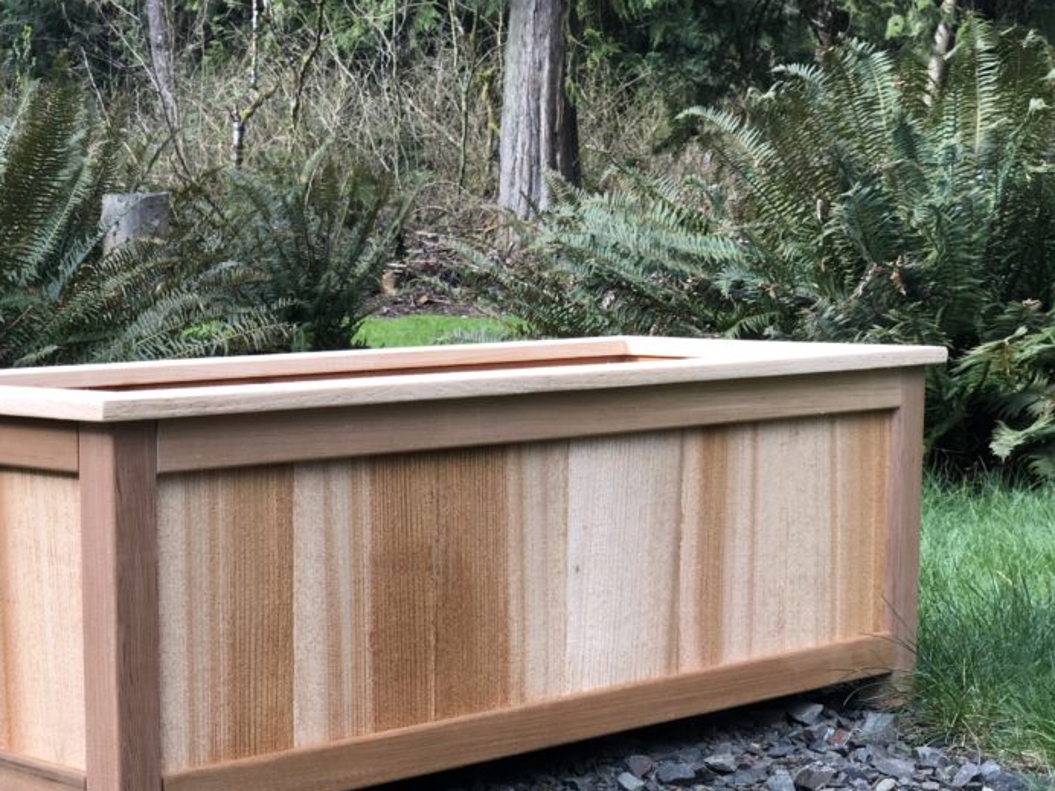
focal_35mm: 77
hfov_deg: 25.1
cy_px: 553
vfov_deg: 19.1
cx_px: 290
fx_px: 2347
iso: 32
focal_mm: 6
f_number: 2.4
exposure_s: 1/120
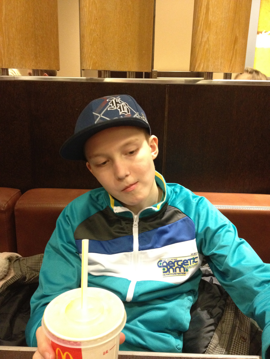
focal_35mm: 35
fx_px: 364
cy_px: 180
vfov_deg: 52.6
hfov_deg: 40.7
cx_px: 135
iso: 400
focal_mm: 4.28
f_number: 2.4
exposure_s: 1/15
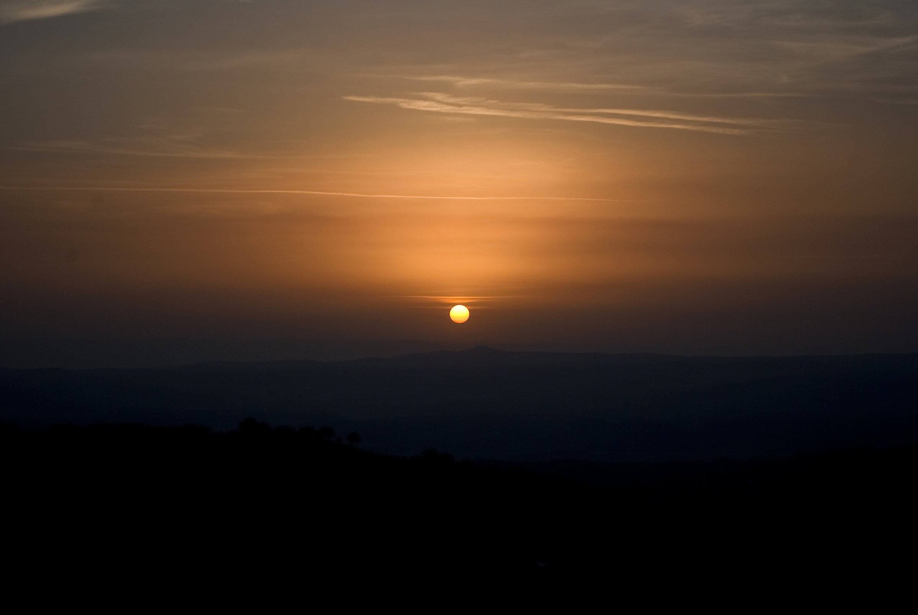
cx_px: 459
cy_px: 308
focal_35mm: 82
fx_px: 2106
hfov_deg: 24.6
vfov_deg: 16.6
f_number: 5.6
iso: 100
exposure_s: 1/800
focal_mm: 55
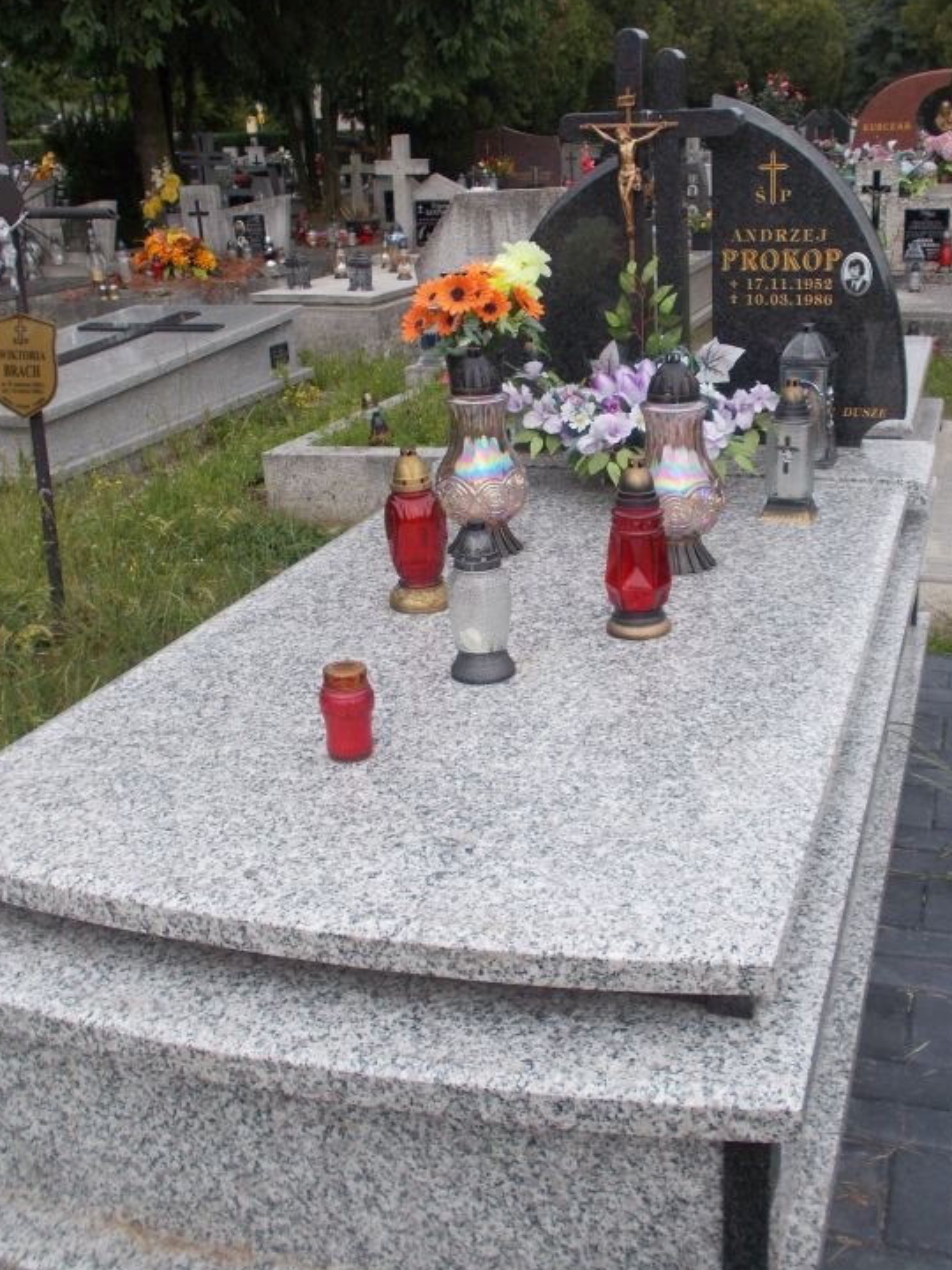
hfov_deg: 38.5
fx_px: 1357
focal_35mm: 37
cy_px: 575
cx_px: 566
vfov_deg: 50.1
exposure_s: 1/80
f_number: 8
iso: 80
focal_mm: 4.6
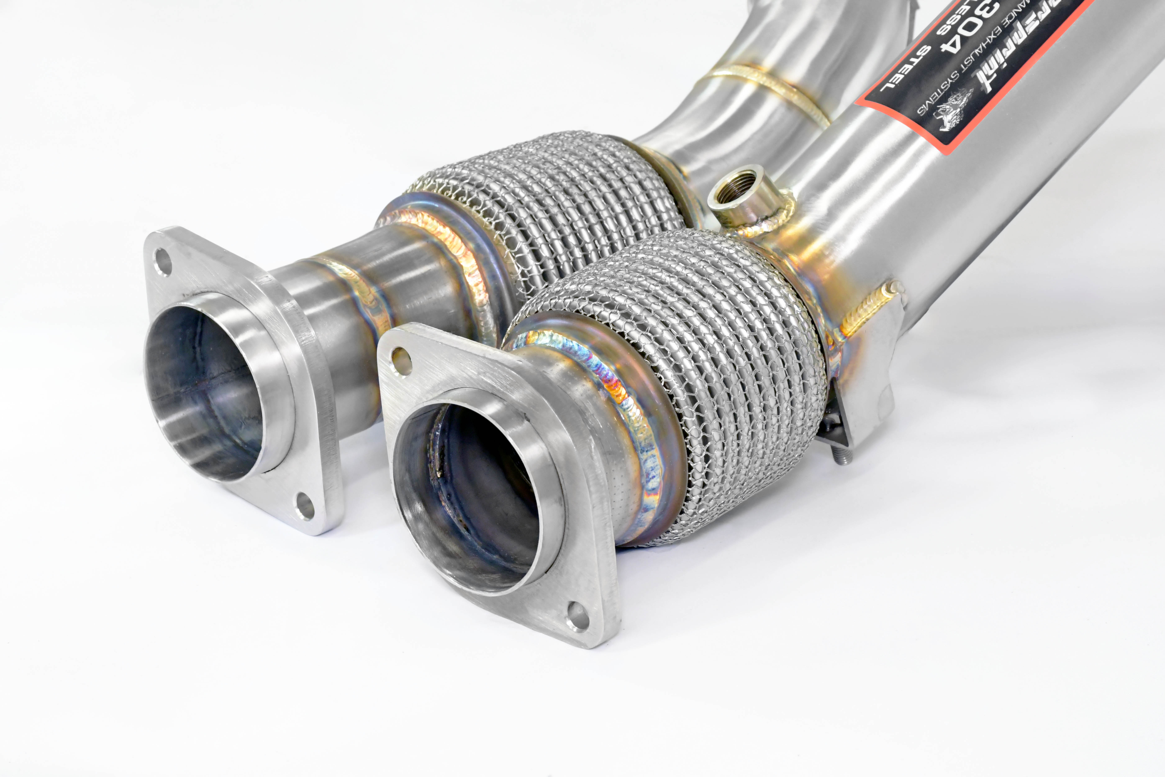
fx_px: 2427
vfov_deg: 18.2
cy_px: 388
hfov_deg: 27.0
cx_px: 582
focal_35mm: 75
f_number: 13
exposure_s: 1/100
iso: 2500
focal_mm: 50
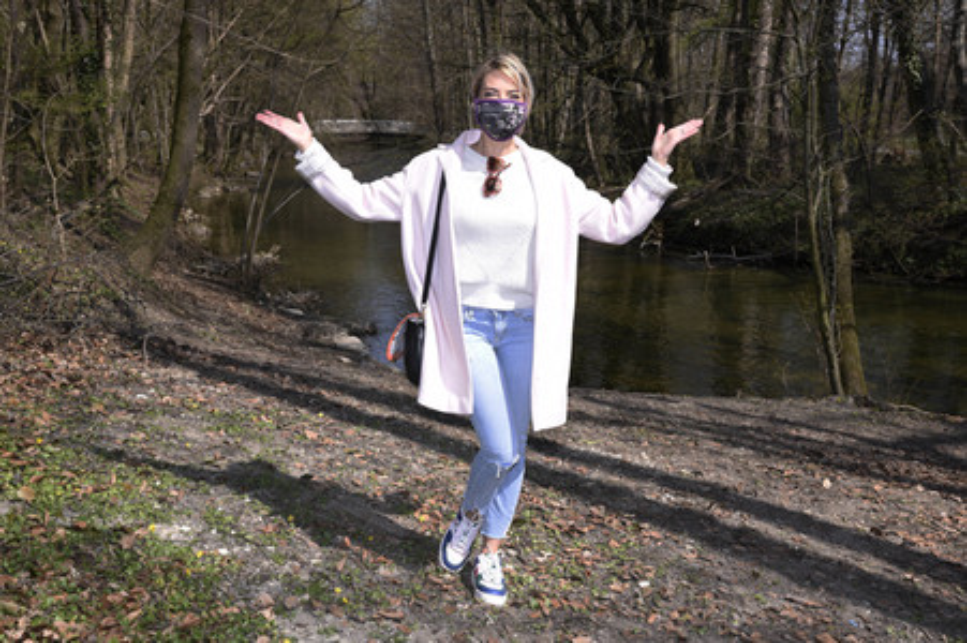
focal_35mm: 48
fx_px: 1288
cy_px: 322
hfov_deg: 41.1
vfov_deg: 28.0
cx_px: 484
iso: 160
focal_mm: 48
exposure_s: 1/160
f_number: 9
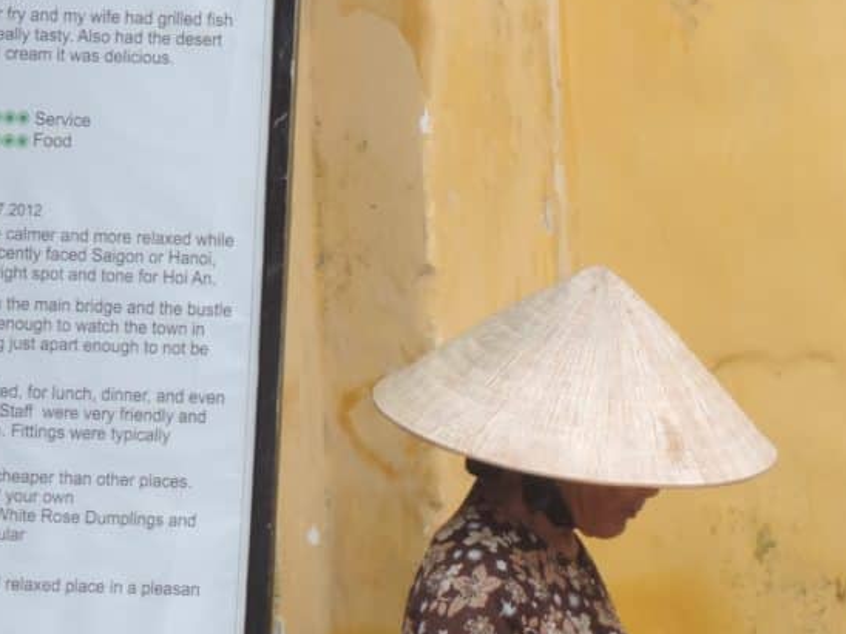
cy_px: 764
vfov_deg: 2.8
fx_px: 12855
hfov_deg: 3.8
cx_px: 1041
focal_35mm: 526
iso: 80
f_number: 4.6
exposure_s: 1/125
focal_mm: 35.6
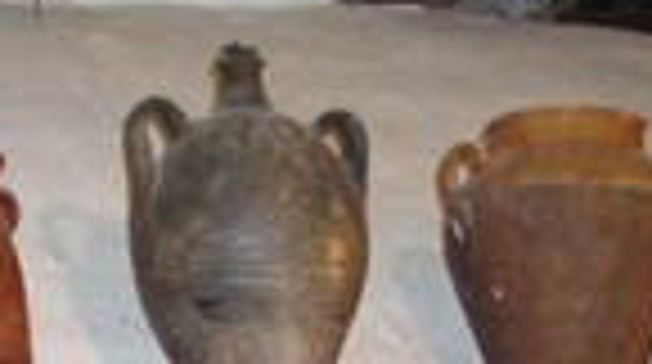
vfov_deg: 7.9
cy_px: 811
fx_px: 2468
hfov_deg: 14.7
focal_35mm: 143
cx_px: -76
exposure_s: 1/5.5
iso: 200
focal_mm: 6.3
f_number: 3.2
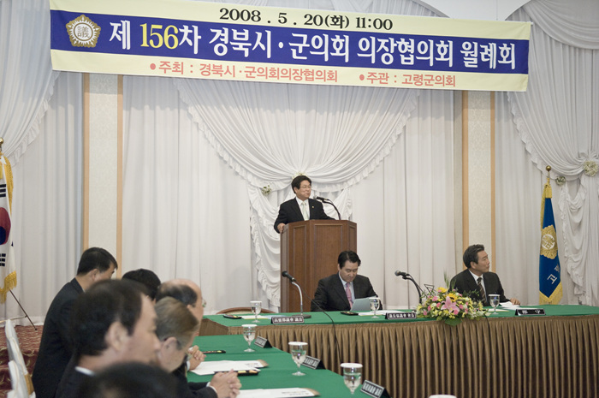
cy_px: 199
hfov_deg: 33.4
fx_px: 997
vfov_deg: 22.6
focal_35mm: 60
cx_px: 300
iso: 640
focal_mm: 40
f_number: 2.8
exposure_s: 1/160
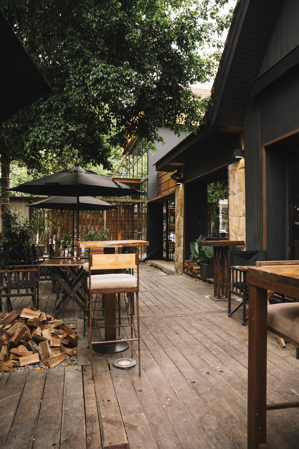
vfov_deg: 73.7
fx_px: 299
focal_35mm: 24
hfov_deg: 53.2
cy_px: 224
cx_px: 150
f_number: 4.5
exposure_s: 1/125
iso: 500
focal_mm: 24
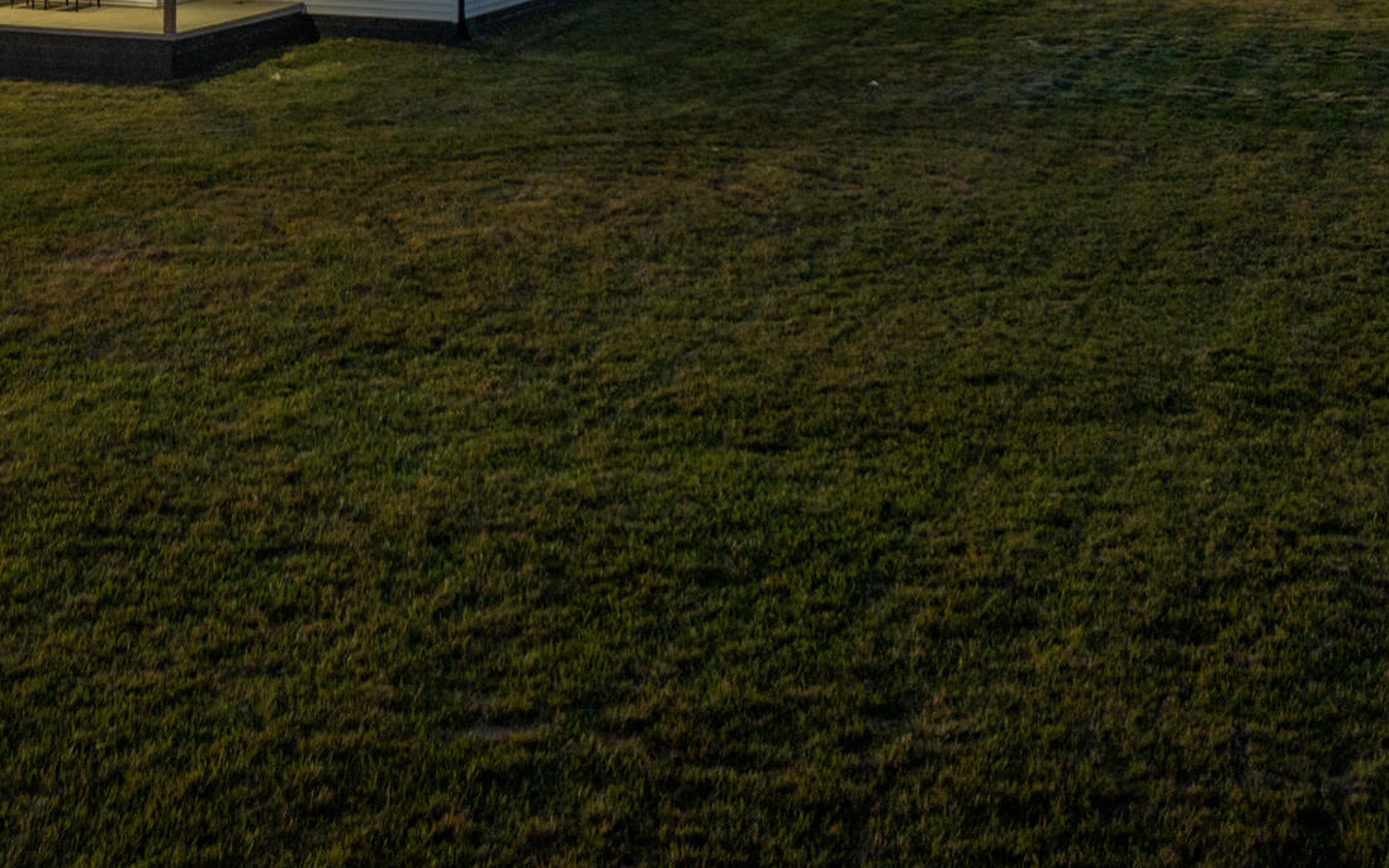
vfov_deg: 20.2
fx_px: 2196
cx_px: 477
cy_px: -302
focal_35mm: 58
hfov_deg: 34.8
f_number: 2.8
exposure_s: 1/8
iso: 100
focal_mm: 12.29
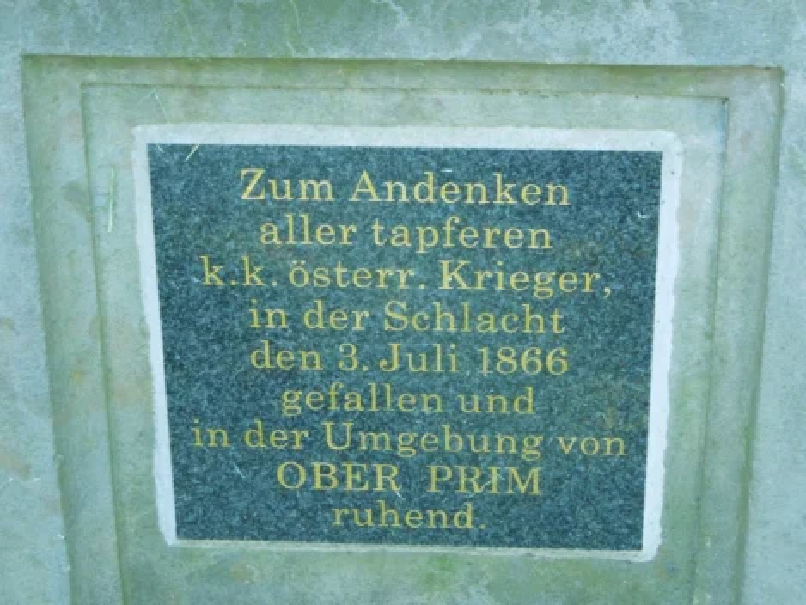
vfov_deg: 16.6
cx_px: 403
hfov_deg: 22.0
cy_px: 302
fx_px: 2073
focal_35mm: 89
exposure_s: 1/50
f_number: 4.6
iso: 400
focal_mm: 16
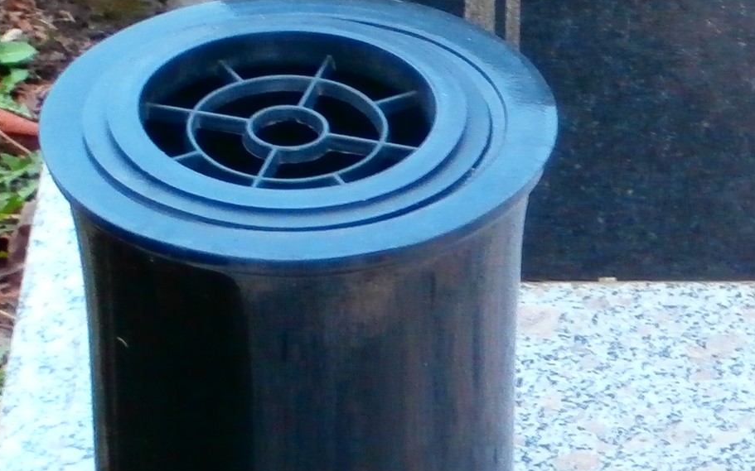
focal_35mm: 237
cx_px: 1063
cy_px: -198
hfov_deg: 8.7
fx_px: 4876
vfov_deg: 5.5
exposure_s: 1/60
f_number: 4.7
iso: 200
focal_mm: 12.1
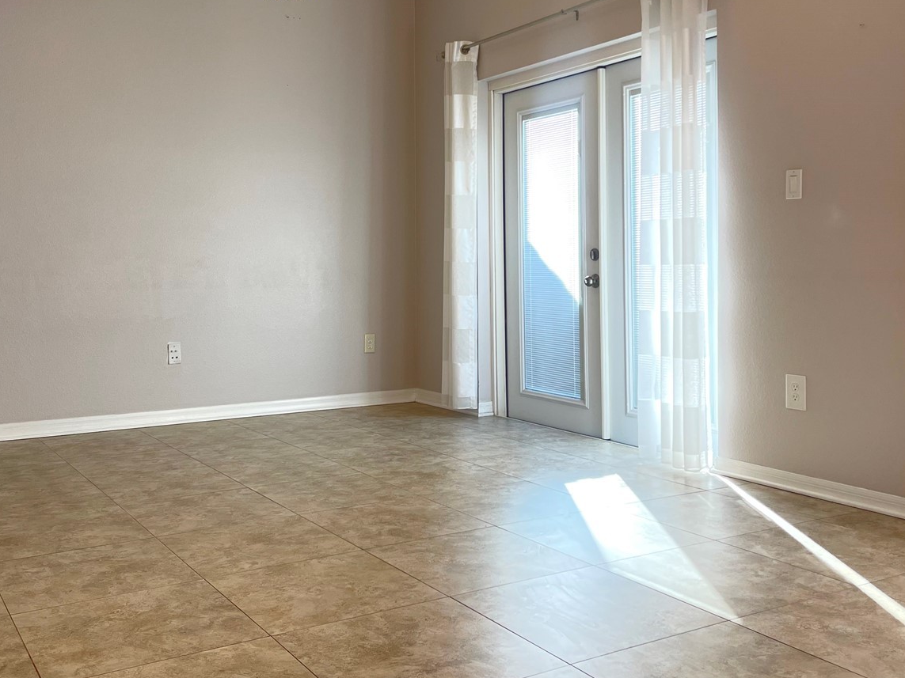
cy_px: 261
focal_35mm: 35
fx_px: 915
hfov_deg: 52.6
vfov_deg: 40.5
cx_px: 421
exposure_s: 1/120
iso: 80
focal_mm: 5.1
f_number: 1.6
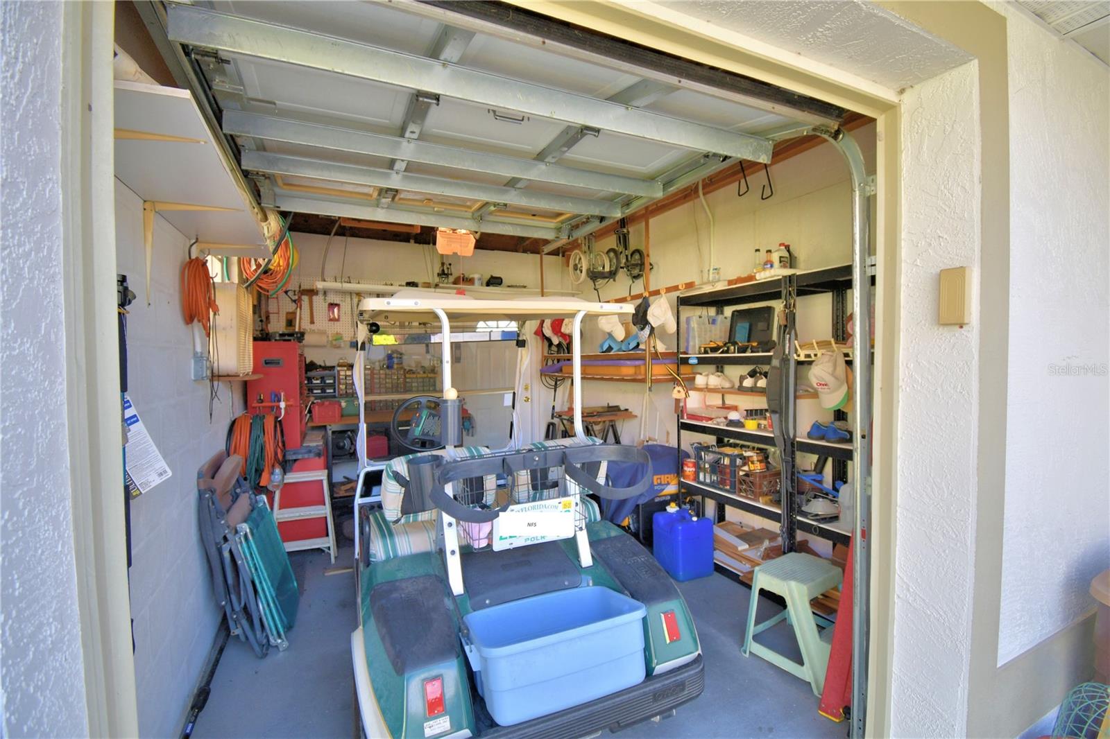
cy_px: 370
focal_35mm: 15
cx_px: 555
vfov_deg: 77.3
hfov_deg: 100.4
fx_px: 462
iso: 220
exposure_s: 1/125
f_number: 4.5
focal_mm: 10
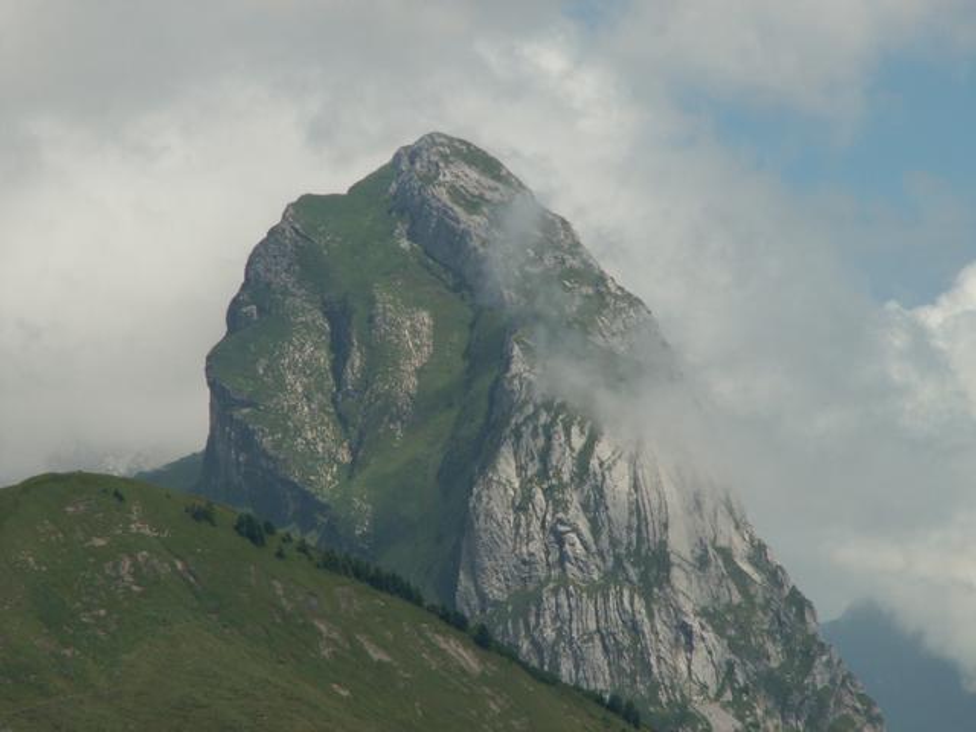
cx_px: 488
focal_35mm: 266
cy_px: 366
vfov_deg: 5.6
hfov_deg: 7.4
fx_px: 7500
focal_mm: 43.5
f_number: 8
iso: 50
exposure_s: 1/250
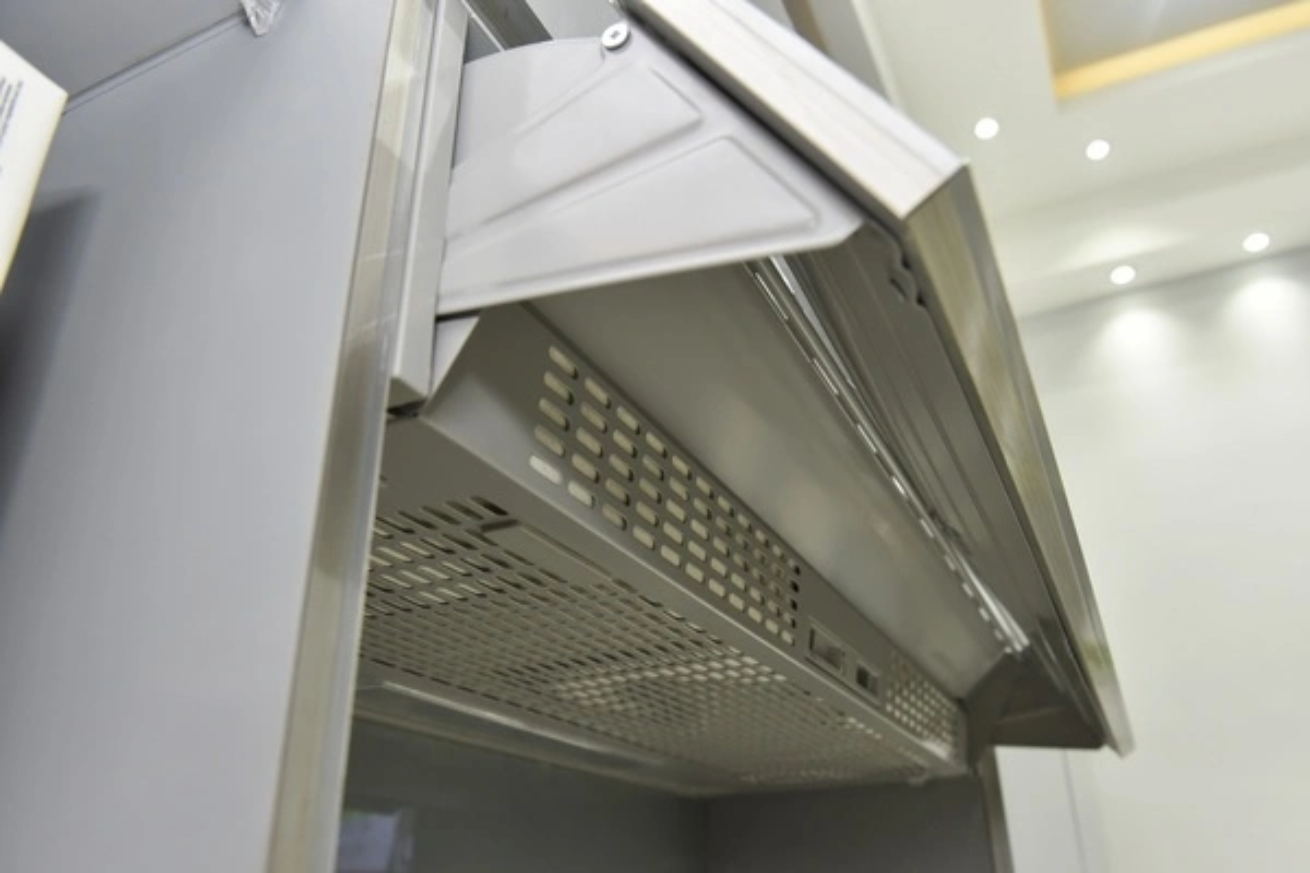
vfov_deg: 45.0
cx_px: 655
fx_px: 1055
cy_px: 436
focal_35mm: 29
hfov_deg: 63.7
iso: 800
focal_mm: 29
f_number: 7.1
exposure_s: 1/60
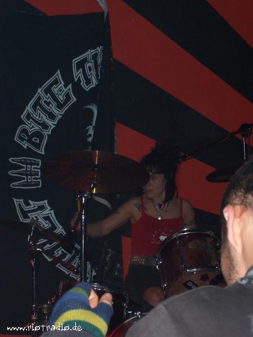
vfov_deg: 17.7
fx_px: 1082
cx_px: 126
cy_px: 168
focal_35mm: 111
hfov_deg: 13.3
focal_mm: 16.8
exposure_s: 1/90
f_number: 4.8
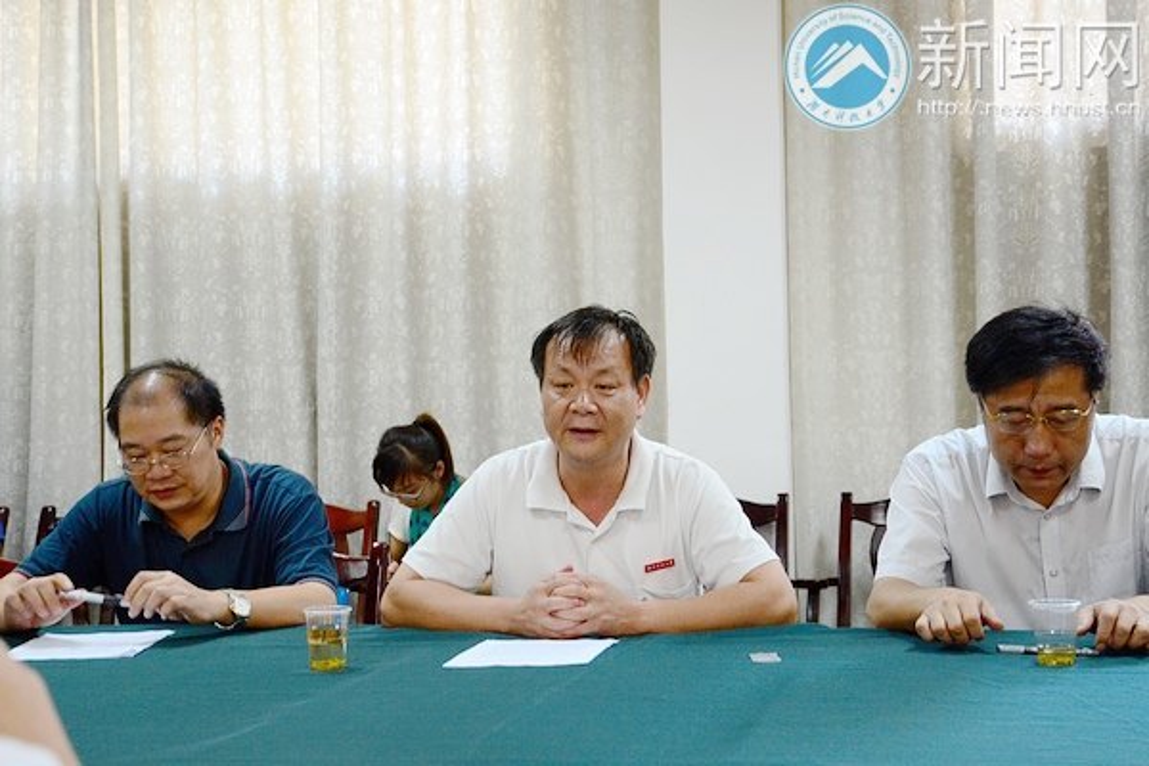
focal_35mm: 52
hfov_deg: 37.9
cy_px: 383
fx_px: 1675
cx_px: 574
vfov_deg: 25.8
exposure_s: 1/40
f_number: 4.5
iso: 1600
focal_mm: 35
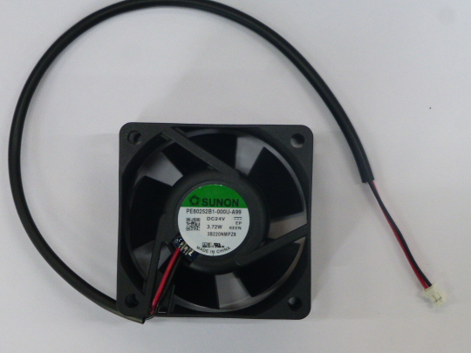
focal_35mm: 121
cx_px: 216
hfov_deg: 16.3
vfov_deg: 12.2
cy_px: 180
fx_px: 1646
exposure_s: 1/80
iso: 400
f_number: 5.3
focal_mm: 18.2
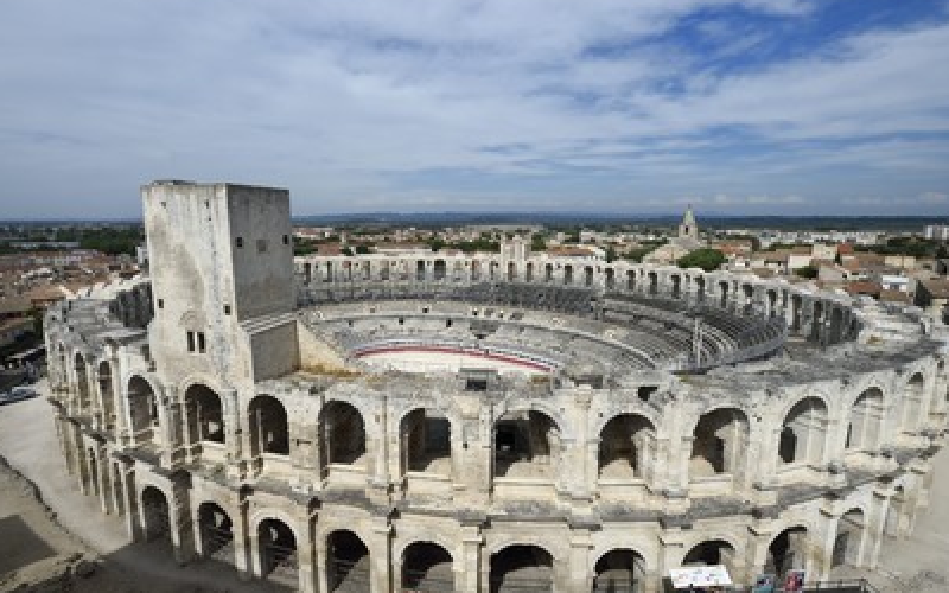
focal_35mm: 15
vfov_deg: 74.8
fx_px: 388
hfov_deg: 101.4
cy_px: 296
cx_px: 484
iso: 200
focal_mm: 14
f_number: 16
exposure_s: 1/250
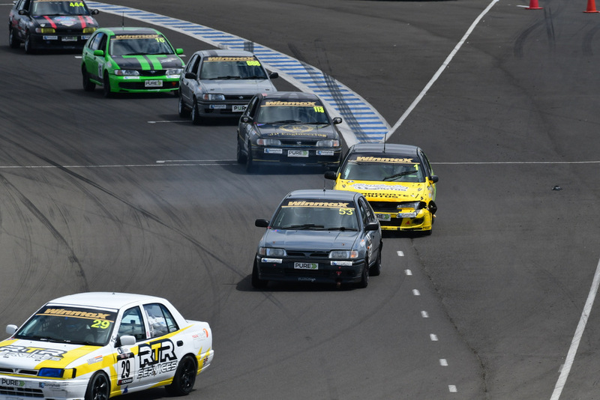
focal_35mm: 510
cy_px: 200
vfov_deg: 2.7
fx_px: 8503
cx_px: 300
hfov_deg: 4.0
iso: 250
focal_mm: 340
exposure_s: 1/640
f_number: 10
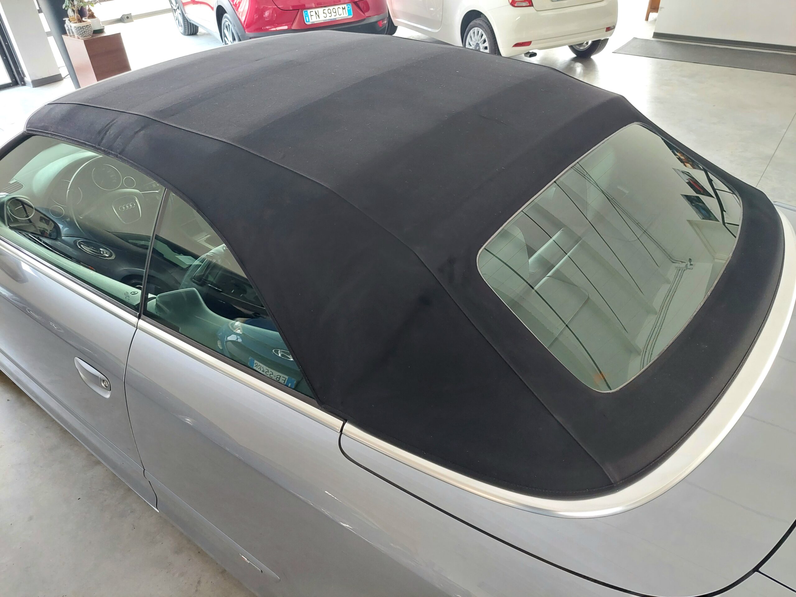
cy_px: 298
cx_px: 398
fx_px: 575
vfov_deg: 54.9
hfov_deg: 69.4
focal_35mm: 25
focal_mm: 5.23
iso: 400
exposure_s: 1/50
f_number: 1.8
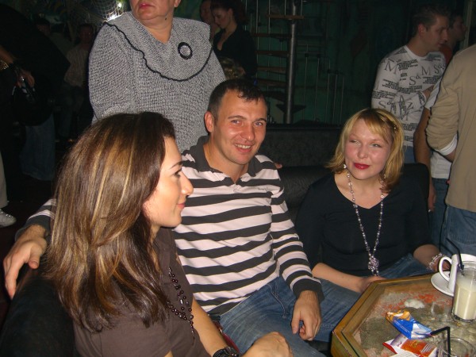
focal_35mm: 38
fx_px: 523
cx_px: 238
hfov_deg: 49.0
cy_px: 178
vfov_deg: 37.7
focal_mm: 7.9
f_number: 2.8
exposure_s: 1/60
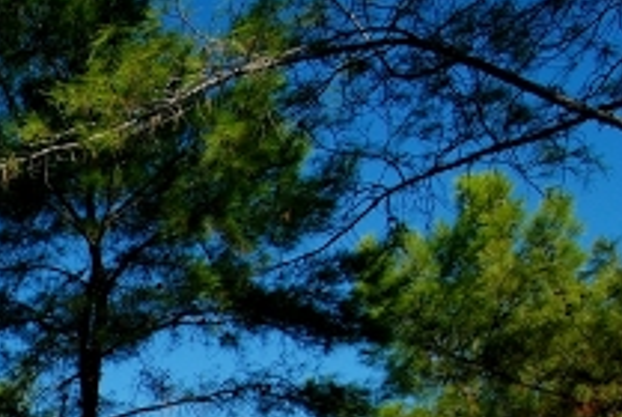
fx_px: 952
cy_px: 623
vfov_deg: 21.0
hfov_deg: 29.5
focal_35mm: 55
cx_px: -176
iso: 100
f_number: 9
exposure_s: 1/320
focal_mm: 12
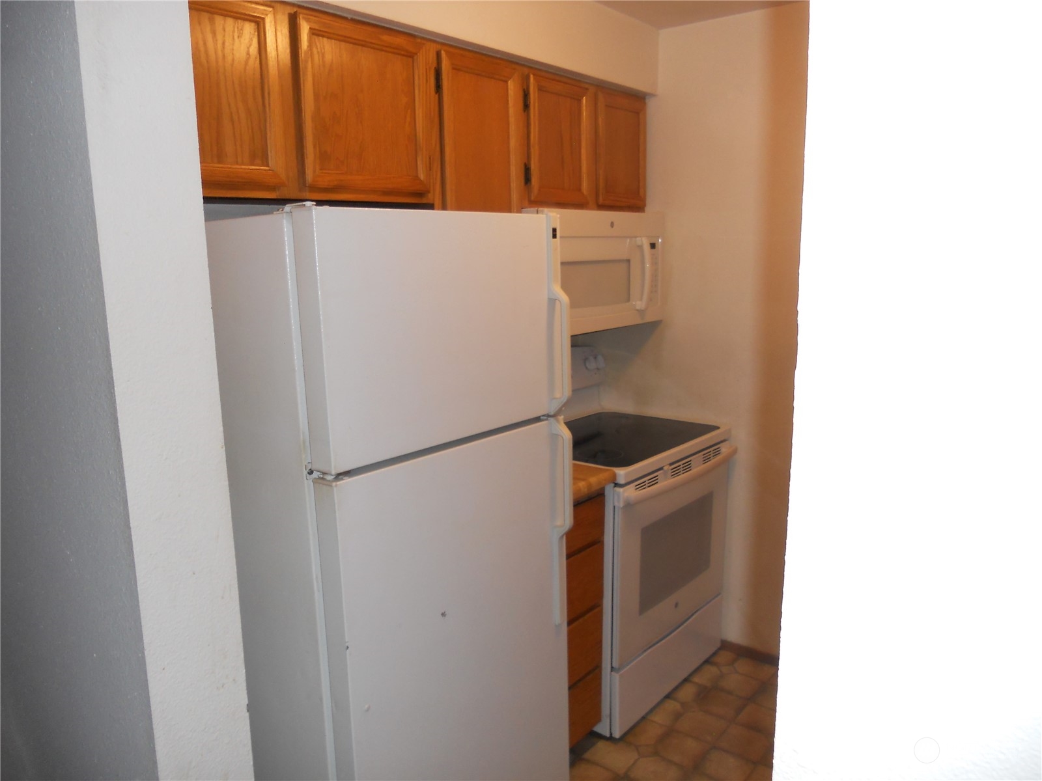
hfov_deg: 65.3
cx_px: 521
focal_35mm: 27
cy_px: 390
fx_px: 813
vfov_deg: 51.4
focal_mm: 4.9
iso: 200
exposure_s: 1/25
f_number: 3.2
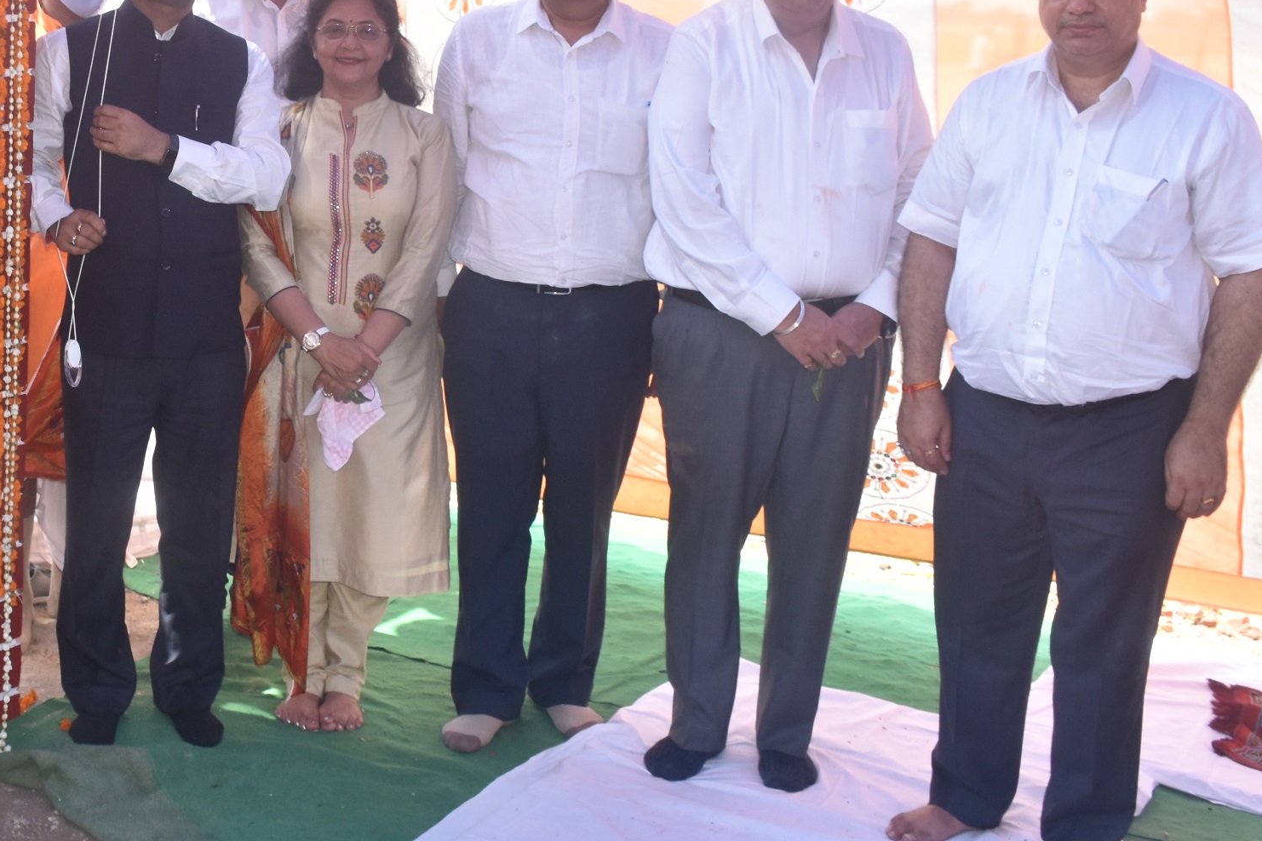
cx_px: 140
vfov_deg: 26.1
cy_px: 192
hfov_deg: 36.6
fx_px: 1788
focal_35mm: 51
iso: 400
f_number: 9
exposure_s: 1/160
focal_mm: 18
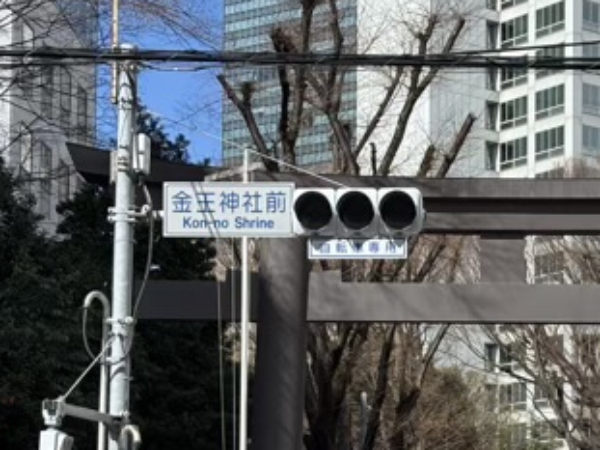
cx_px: 515
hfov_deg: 16.7
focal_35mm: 117
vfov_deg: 12.5
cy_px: 441
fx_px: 2027
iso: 40
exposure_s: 1/2288
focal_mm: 5.96
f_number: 1.6
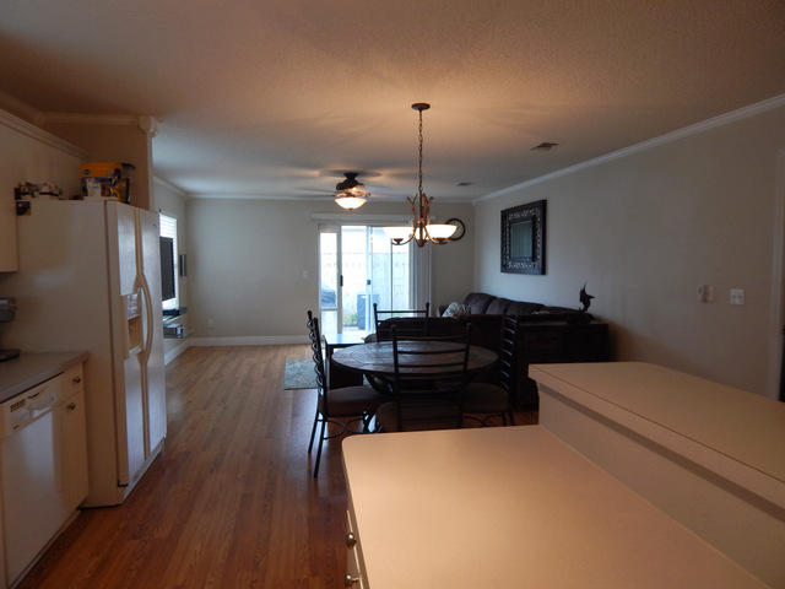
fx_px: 499
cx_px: 392
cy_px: 294
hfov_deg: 76.4
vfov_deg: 61.1
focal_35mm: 22
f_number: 3
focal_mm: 4
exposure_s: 1/30
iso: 125
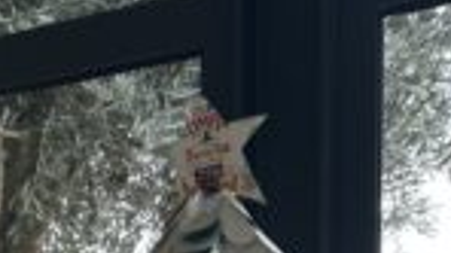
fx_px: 1147
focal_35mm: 96
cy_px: 631
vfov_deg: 10.6
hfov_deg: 21.7
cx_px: 47
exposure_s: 1/133
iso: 32
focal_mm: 5.7
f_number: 1.5
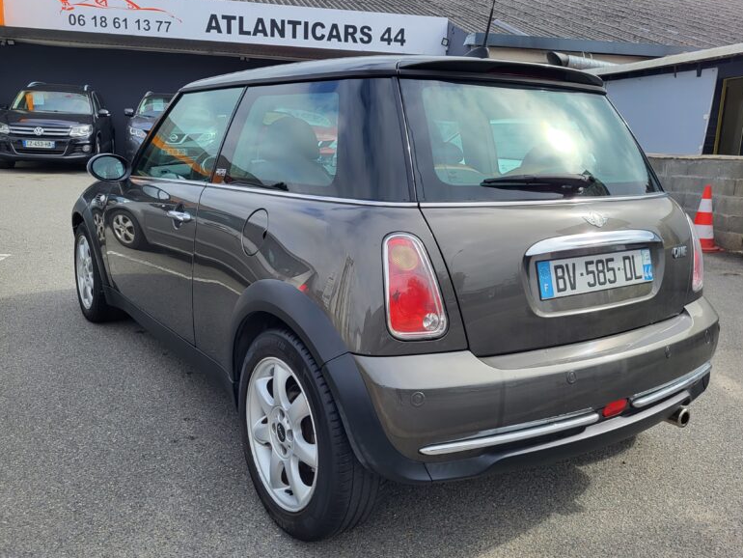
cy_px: 276
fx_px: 580
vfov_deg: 51.4
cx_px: 371
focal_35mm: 27
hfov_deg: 65.3
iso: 40
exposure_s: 1/909
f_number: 1.8
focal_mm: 5.4
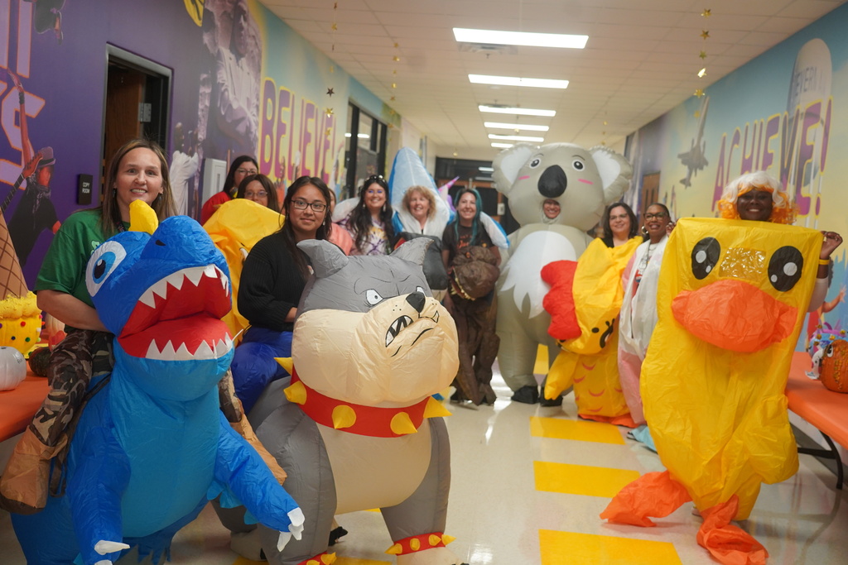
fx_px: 919
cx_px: 424
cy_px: 282
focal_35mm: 39
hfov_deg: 49.5
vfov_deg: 34.2
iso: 2000
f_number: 4
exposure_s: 1/160
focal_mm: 39
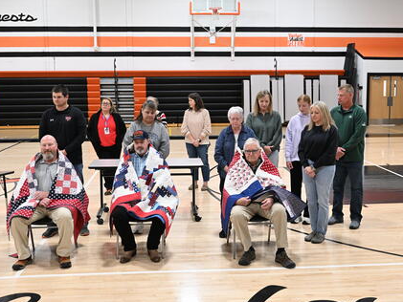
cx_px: 219
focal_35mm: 46
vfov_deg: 31.5
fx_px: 536
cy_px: 152
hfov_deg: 41.2
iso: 1800
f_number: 4
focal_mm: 28
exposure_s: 1/125
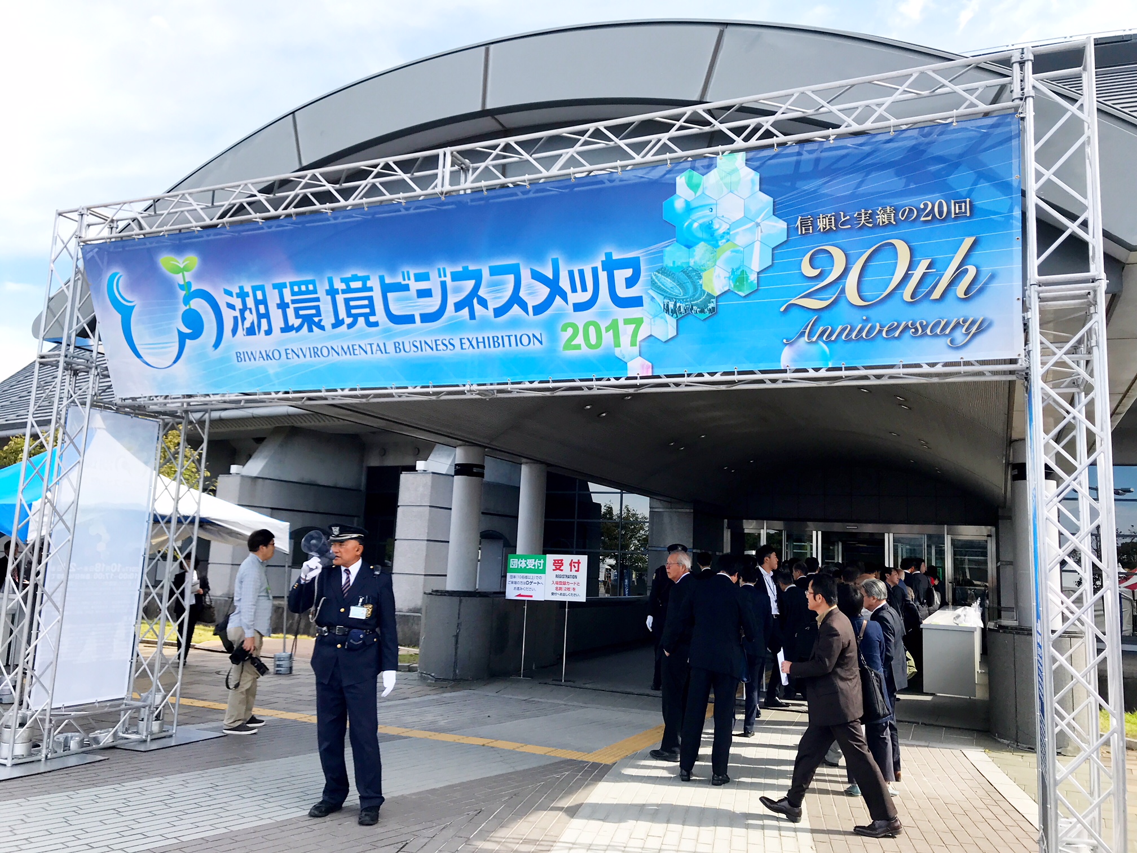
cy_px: 426
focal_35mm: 28
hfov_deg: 63.4
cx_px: 568
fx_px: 920
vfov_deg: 49.7
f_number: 1.8
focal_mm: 3.99
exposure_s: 1/903
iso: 20
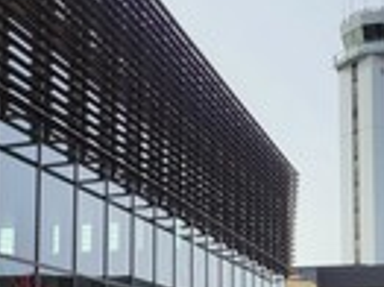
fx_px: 820
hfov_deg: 26.3
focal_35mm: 74
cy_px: 297
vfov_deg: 19.2
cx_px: 205
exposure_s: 1/1588
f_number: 1.8
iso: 40
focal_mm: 5.4
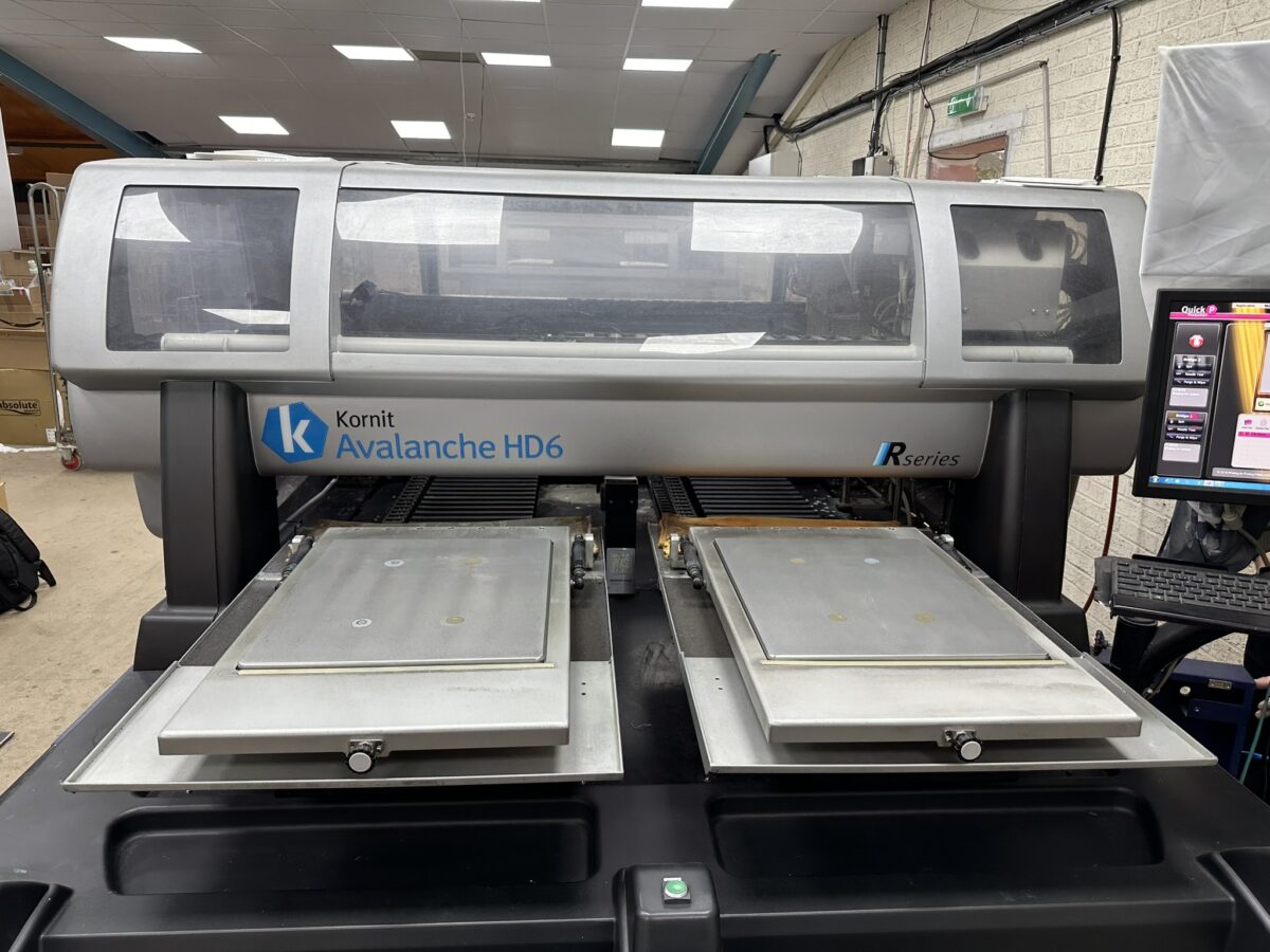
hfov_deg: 71.6
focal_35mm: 24
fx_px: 881
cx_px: 635
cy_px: 476
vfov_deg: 56.8
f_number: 1.78
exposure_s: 1/100
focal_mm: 6.86
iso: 125
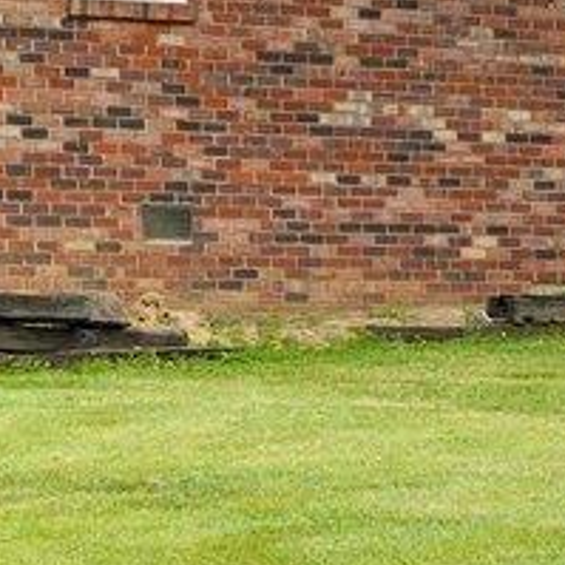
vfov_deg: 8.9
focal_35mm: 195
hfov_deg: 7.2
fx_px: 3610
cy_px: 338
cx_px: -1482
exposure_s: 1/60
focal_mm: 22.4
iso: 100
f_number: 8
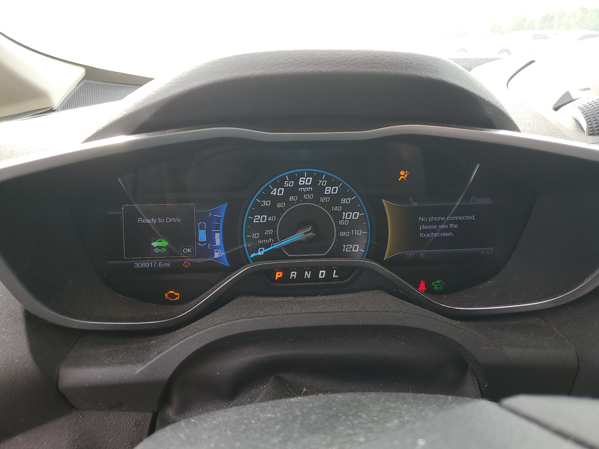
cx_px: 300
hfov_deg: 67.3
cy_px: 224
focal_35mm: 26
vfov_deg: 53.1
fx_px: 450
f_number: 1.5
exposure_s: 1/217
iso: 50
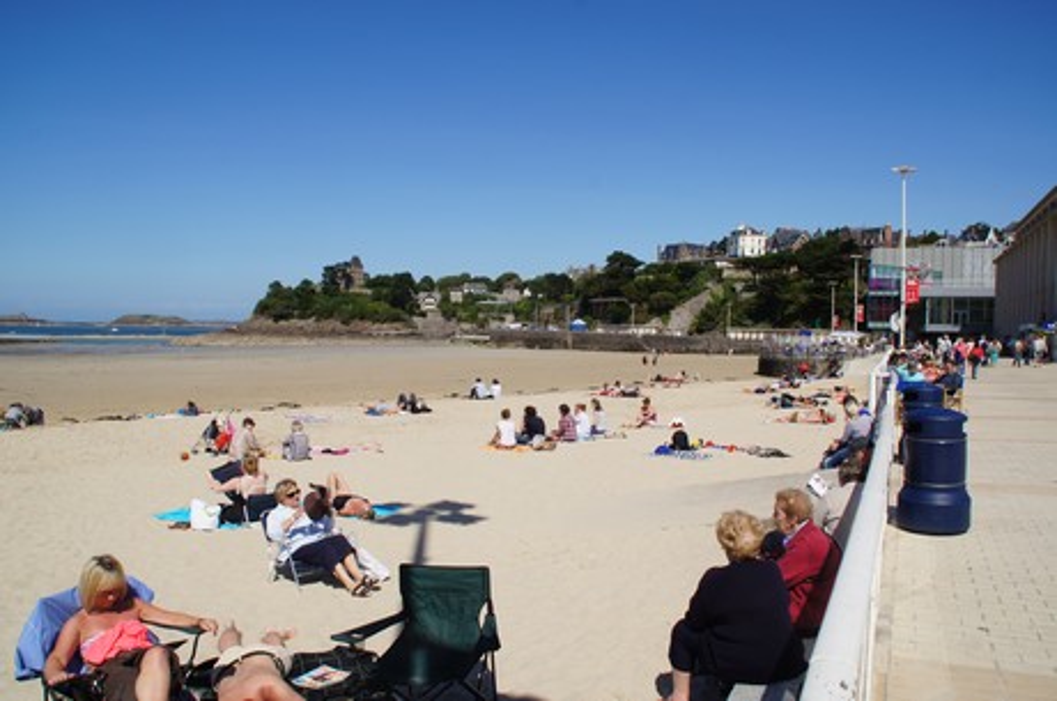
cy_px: 350
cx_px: 528
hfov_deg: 67.5
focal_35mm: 27
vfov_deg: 47.8
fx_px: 791
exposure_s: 1/250
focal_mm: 18
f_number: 11
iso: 100
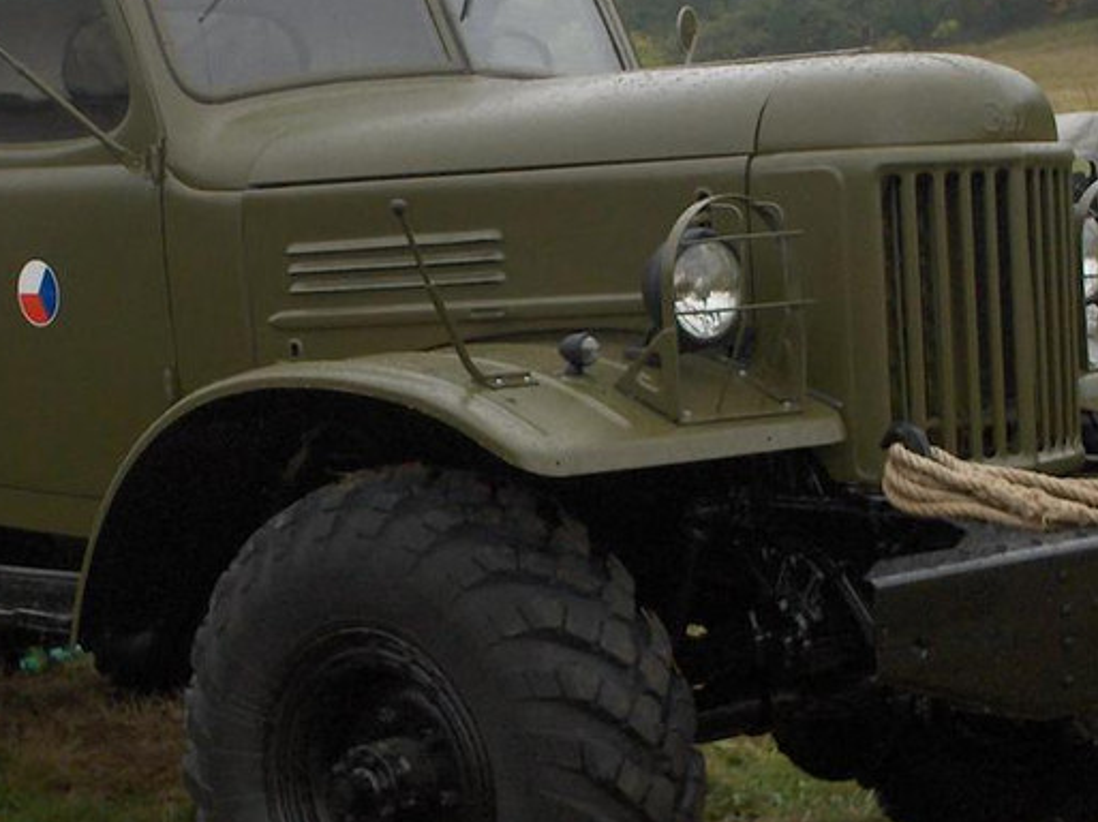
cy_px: 362
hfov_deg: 25.3
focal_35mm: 77
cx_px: 448
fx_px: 2441
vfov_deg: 19.1
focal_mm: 6.11
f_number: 2.8
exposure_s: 1/196
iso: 200
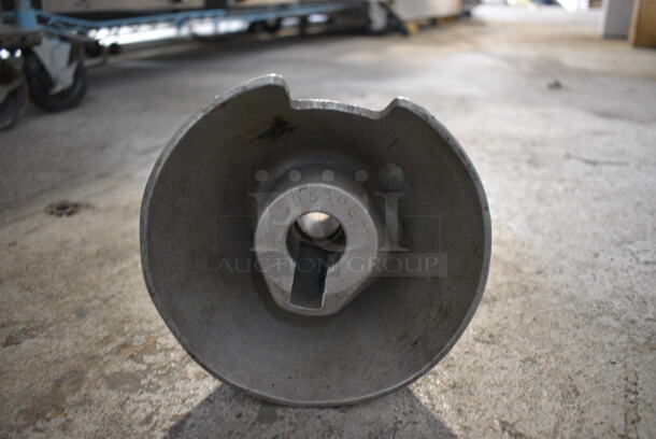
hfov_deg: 61.9
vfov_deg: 43.7
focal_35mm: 30
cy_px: 220
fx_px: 547
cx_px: 328
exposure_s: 1/125
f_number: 3.5
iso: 4500
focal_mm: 20
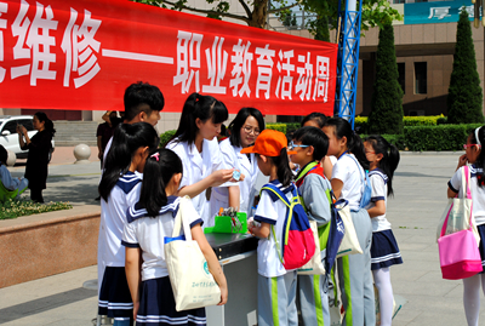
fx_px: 891
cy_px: 163
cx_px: 242
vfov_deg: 20.7
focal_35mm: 66
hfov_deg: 30.4
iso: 100
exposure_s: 1/320
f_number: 9
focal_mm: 44
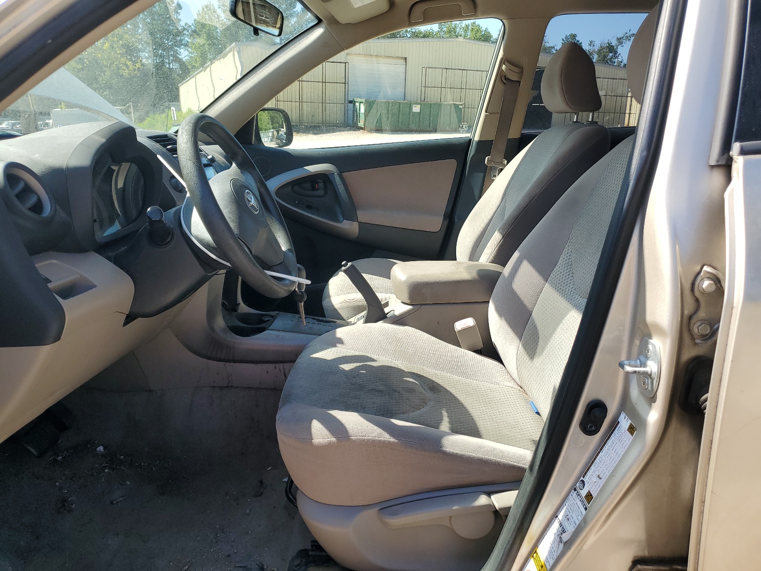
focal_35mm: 26
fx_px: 572
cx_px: 380
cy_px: 286
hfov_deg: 67.3
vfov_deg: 53.1
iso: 50
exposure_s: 1/1000
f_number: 1.5
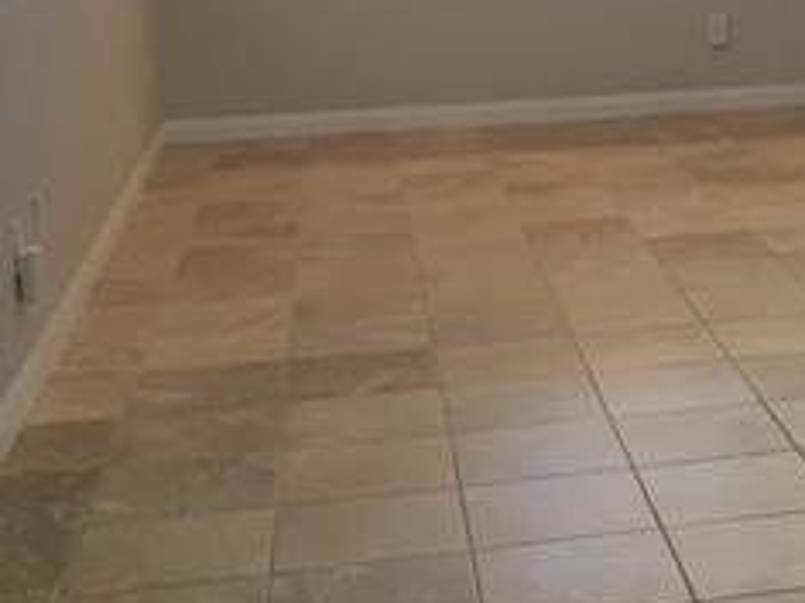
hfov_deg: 23.6
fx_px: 1836
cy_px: 69
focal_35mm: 79
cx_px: 822
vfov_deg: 18.4
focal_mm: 4.15
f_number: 2.2
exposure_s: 1/30
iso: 64
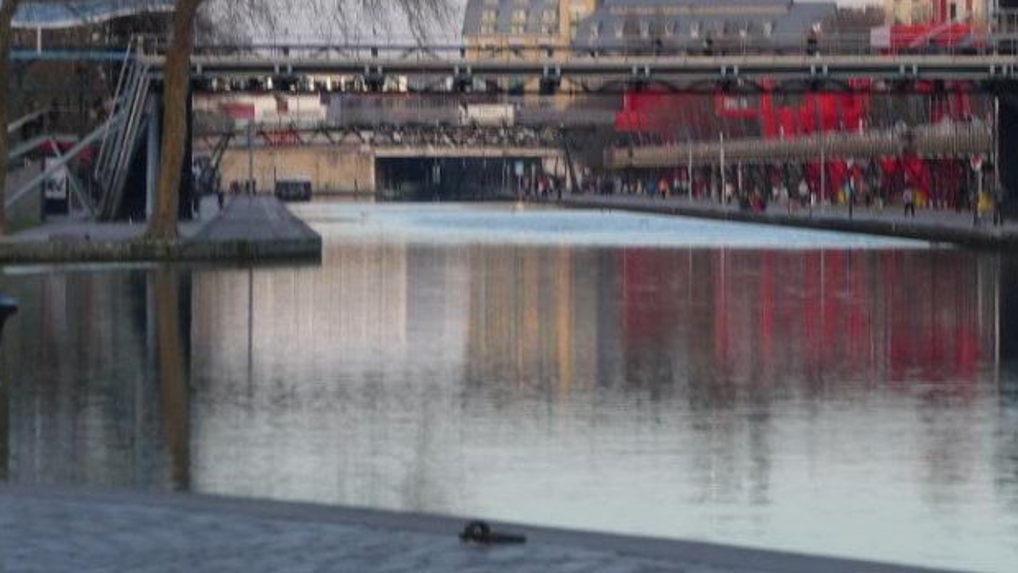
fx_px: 5994
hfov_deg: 9.7
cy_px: 94
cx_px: 603
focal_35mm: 222
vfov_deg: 5.5
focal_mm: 27.1
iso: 125
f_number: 4.8
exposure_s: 1/60
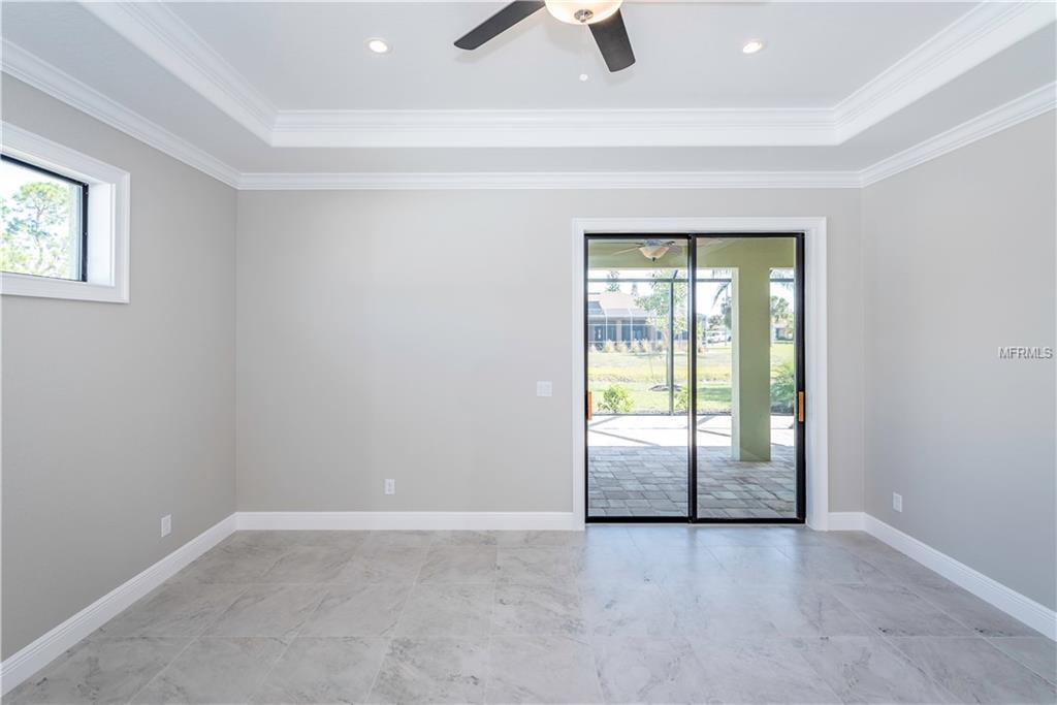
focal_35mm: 15
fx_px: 440
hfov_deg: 100.4
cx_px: 528
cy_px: 352
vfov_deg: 77.3
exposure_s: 1/125
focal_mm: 15
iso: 400
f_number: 5.6
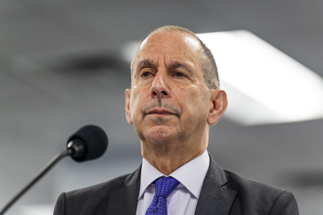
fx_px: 1794
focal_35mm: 200
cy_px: 108
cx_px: 162
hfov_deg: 10.3
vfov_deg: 6.9
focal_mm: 200
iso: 400
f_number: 2.8
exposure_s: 1/100
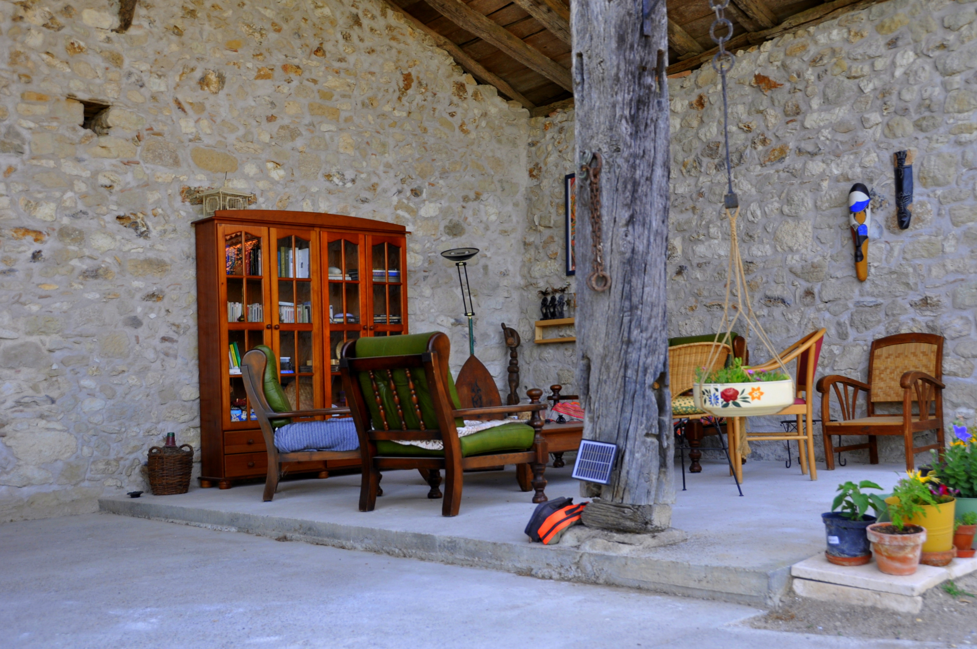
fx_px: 1057
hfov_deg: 49.6
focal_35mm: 39
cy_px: 324
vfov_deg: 34.1
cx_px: 488
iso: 200
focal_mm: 26
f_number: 5.6
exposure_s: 1/125
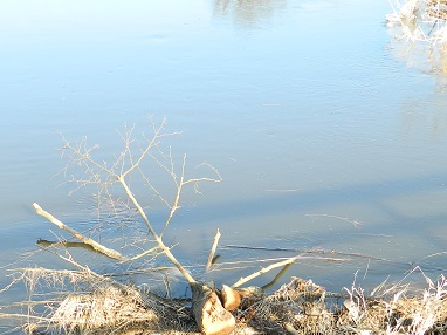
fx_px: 839
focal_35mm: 65
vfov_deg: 21.8
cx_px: 238
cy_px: 327
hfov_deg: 29.8
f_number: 3.2
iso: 80
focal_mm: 5.6
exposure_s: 1/125
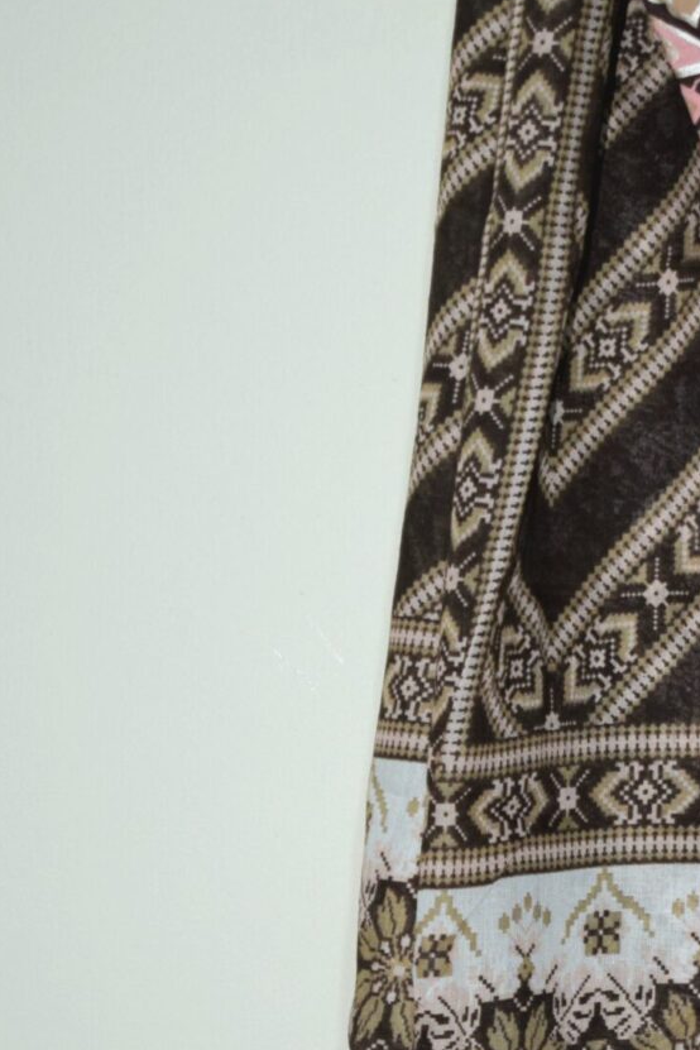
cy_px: 715
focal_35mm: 169
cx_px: 819
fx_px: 4929
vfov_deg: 12.1
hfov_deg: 8.1
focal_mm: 48
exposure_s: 1/80
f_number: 5.3
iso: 800
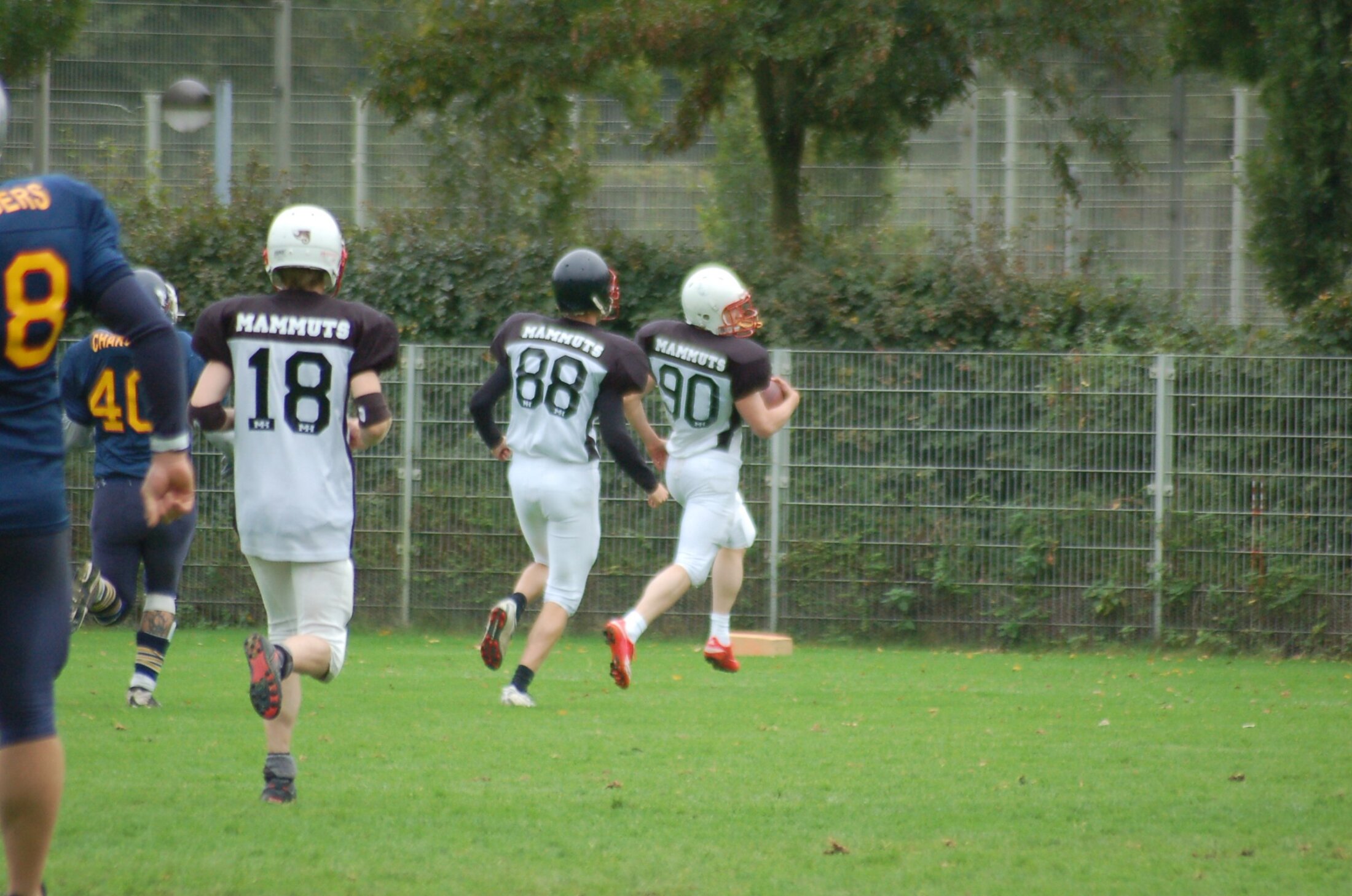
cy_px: 448
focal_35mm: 450
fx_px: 16868
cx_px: 676
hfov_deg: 4.6
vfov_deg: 3.0
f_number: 5.6
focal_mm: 300
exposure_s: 1/500
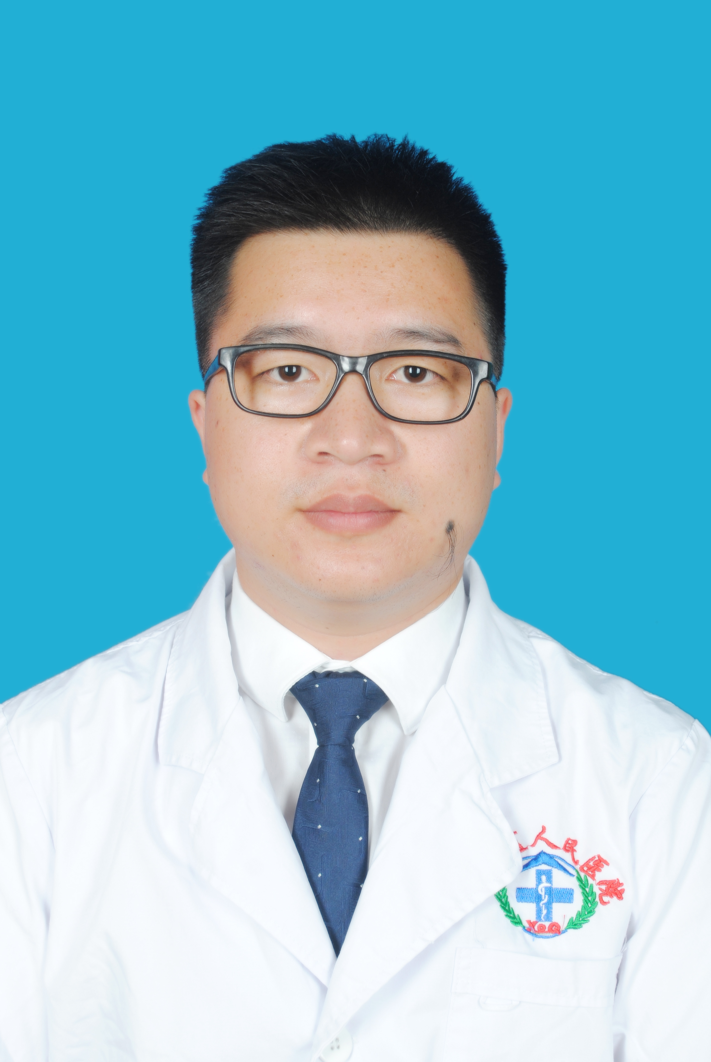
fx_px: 1506
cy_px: 531
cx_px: 356
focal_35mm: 51
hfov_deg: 26.6
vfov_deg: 38.8
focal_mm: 34
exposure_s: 1/80
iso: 100
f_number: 6.3
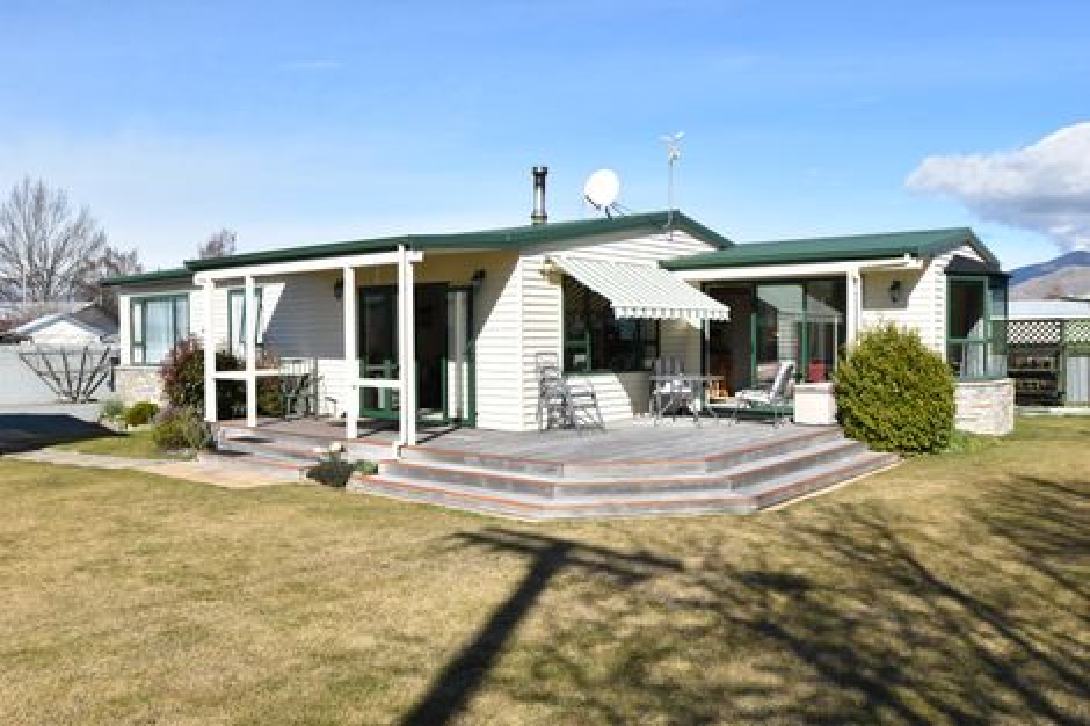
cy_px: 363
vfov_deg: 45.6
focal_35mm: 28
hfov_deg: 64.6
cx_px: 545
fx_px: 863
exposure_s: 1/400
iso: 200
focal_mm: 19
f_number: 10
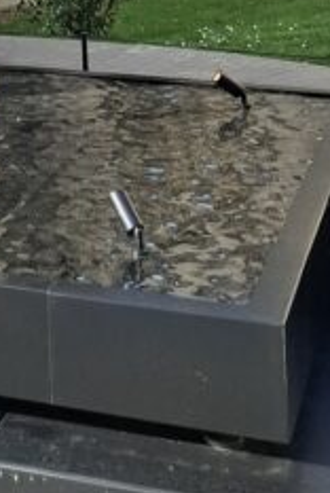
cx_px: -228
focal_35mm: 105
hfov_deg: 12.2
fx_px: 1439
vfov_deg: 17.0
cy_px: -315
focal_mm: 5.54
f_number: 1.8
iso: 50
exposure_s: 1/1218
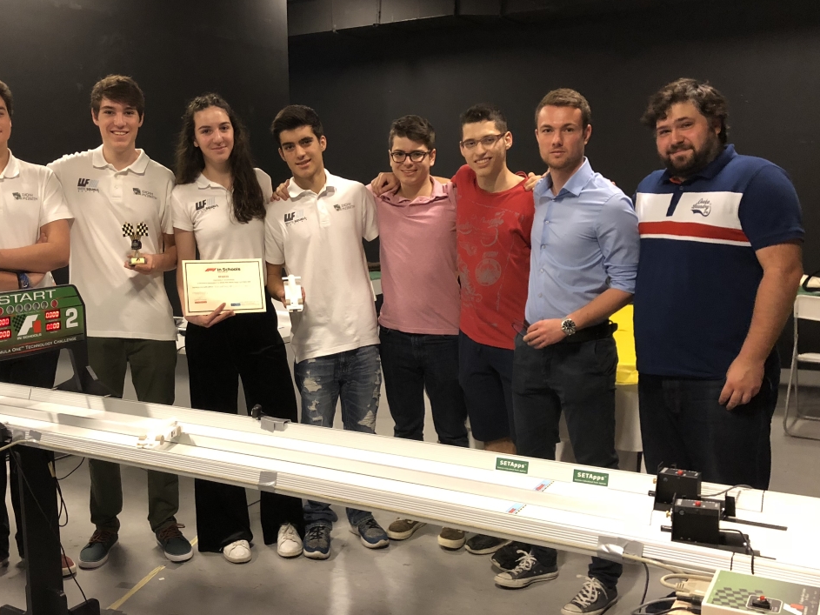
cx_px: 333
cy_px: 331
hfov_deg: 48.7
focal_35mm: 38
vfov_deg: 37.7
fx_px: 900
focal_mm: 4
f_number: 1.8
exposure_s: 1/5
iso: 80
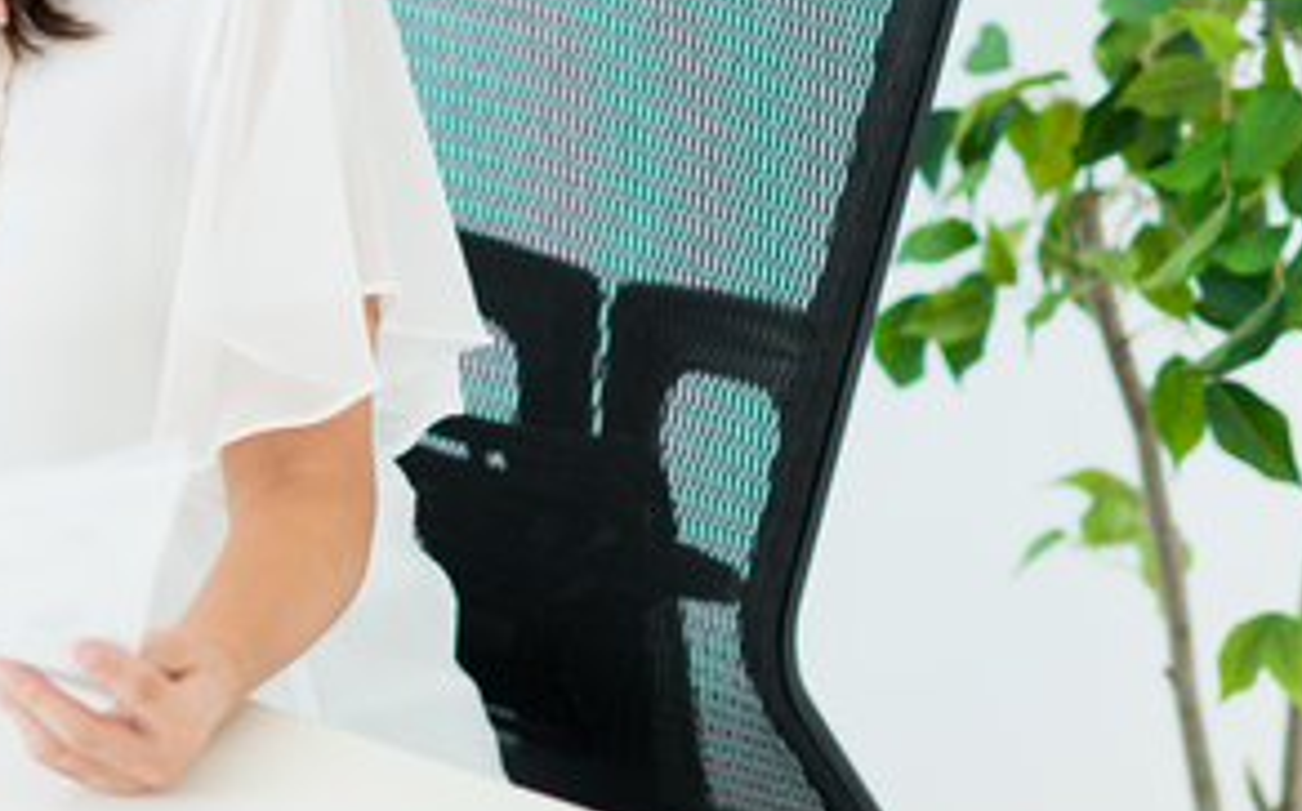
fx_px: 6737
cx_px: 45
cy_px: -31
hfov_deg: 11.0
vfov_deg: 6.9
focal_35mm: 190
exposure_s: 1/125
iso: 320
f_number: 2.8
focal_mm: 85
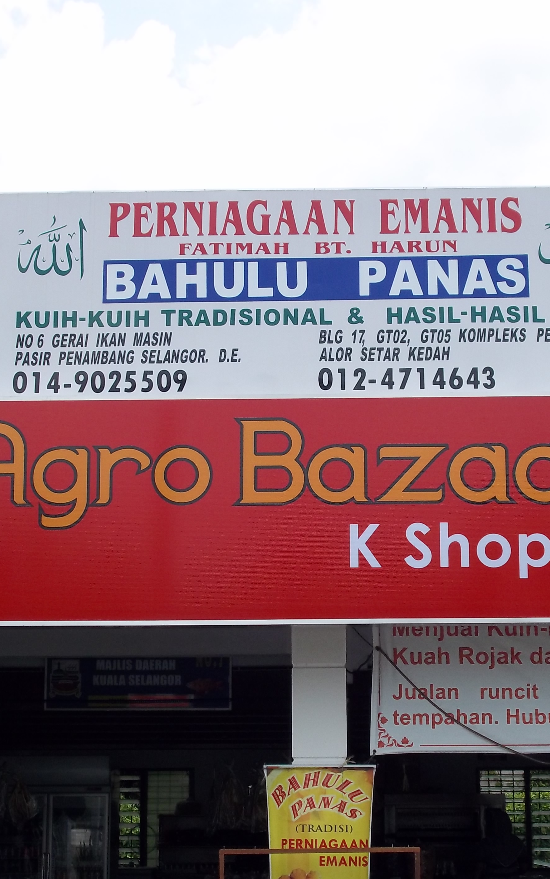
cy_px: 451
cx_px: 298
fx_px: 1655
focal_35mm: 69
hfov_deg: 18.9
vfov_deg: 29.8
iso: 80
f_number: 8.9
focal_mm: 8.2
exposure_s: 1/125
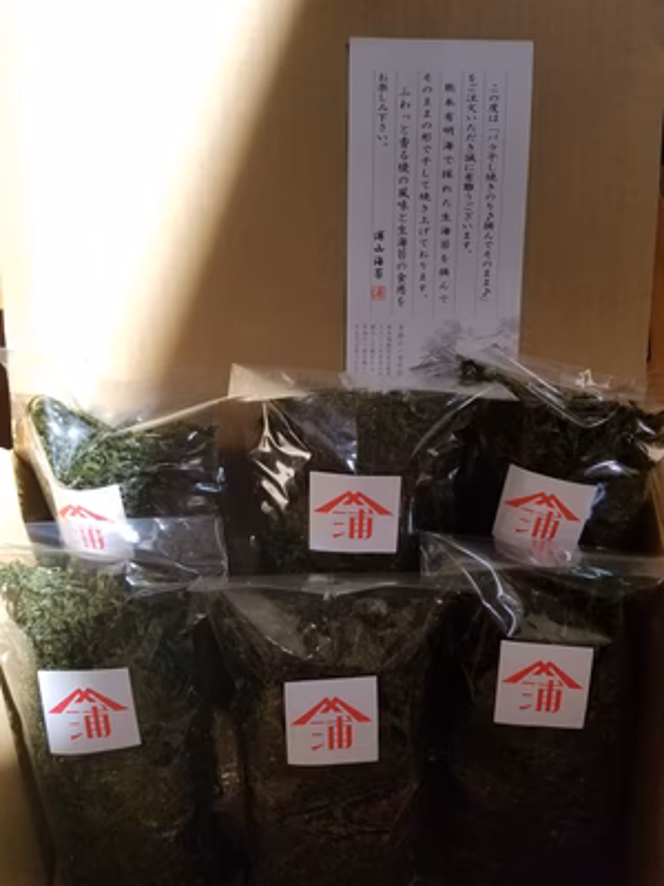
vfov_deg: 67.3
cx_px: 332
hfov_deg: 53.1
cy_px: 443
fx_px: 665
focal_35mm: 26
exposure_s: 1/208
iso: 50
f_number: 1.7
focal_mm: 4.25
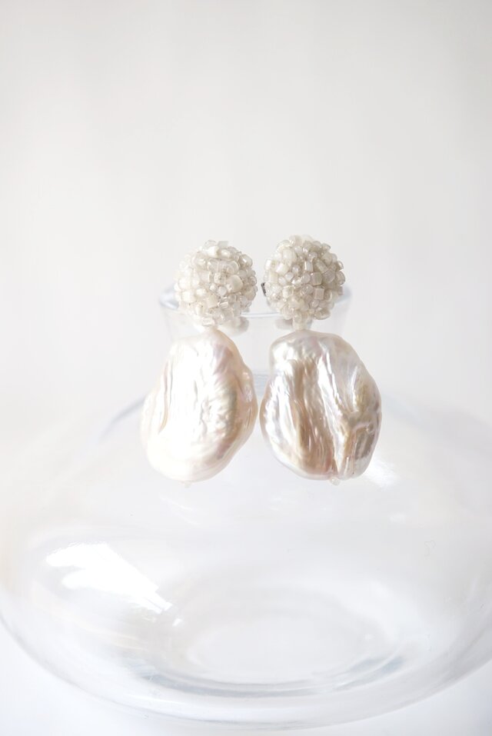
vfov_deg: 35.9
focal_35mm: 56
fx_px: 1135
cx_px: 246
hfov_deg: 24.5
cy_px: 368
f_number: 5.6
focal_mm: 37
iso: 160
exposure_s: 1/60
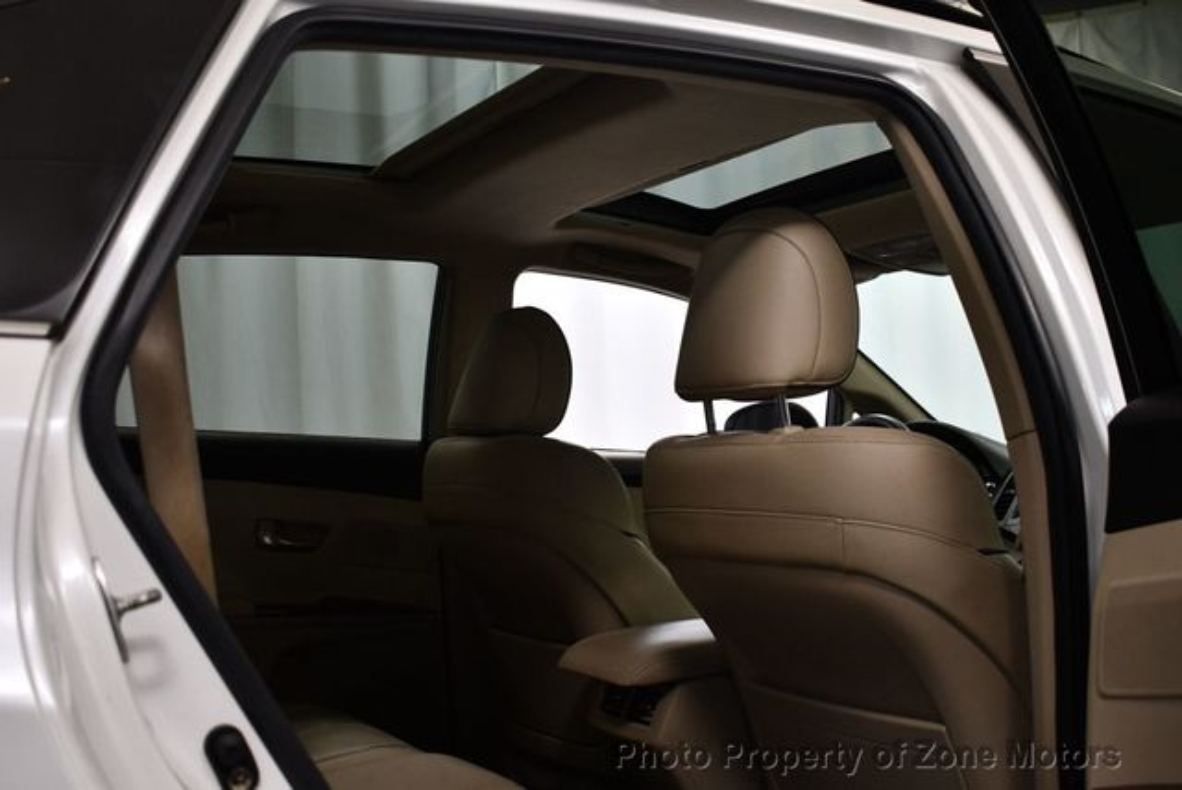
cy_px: 395
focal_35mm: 40
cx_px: 591
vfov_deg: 33.5
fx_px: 1314
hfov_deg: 48.4
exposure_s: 1/200
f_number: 3.8
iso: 800
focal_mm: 20
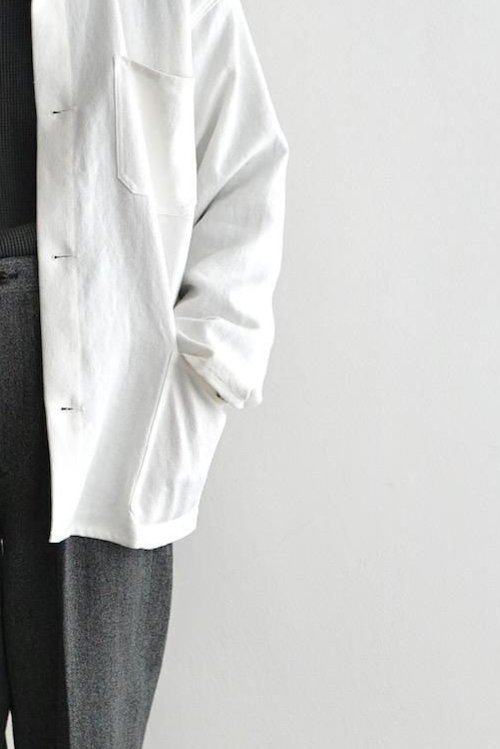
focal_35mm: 89
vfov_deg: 22.9
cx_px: -9
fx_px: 1853
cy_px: 395
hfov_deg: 15.1
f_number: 4
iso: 400
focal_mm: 37
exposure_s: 1/160
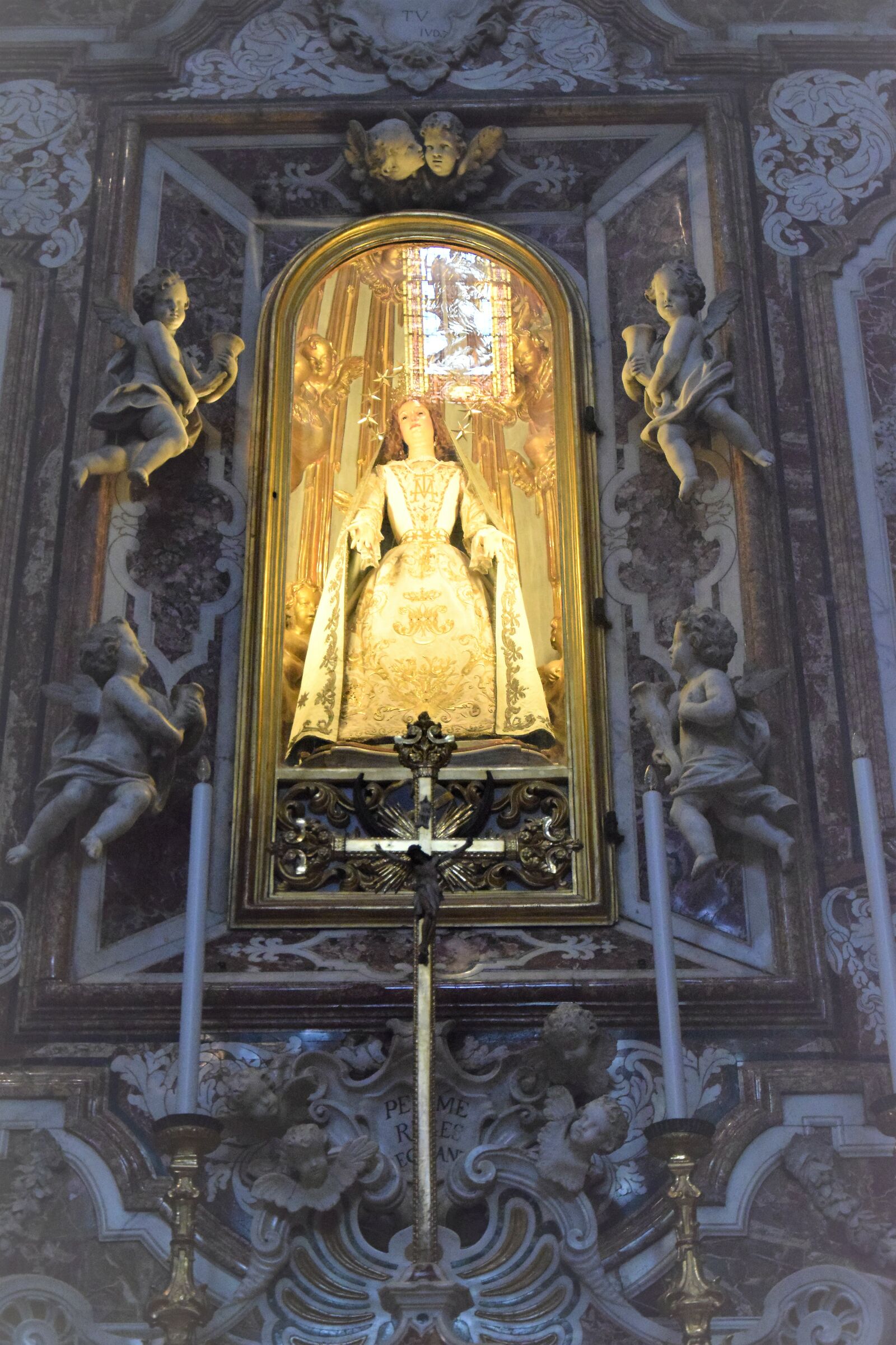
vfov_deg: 33.4
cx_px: 448
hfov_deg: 22.6
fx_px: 2240
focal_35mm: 60
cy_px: 672
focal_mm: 40
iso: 6400
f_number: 4.5
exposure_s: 1/25
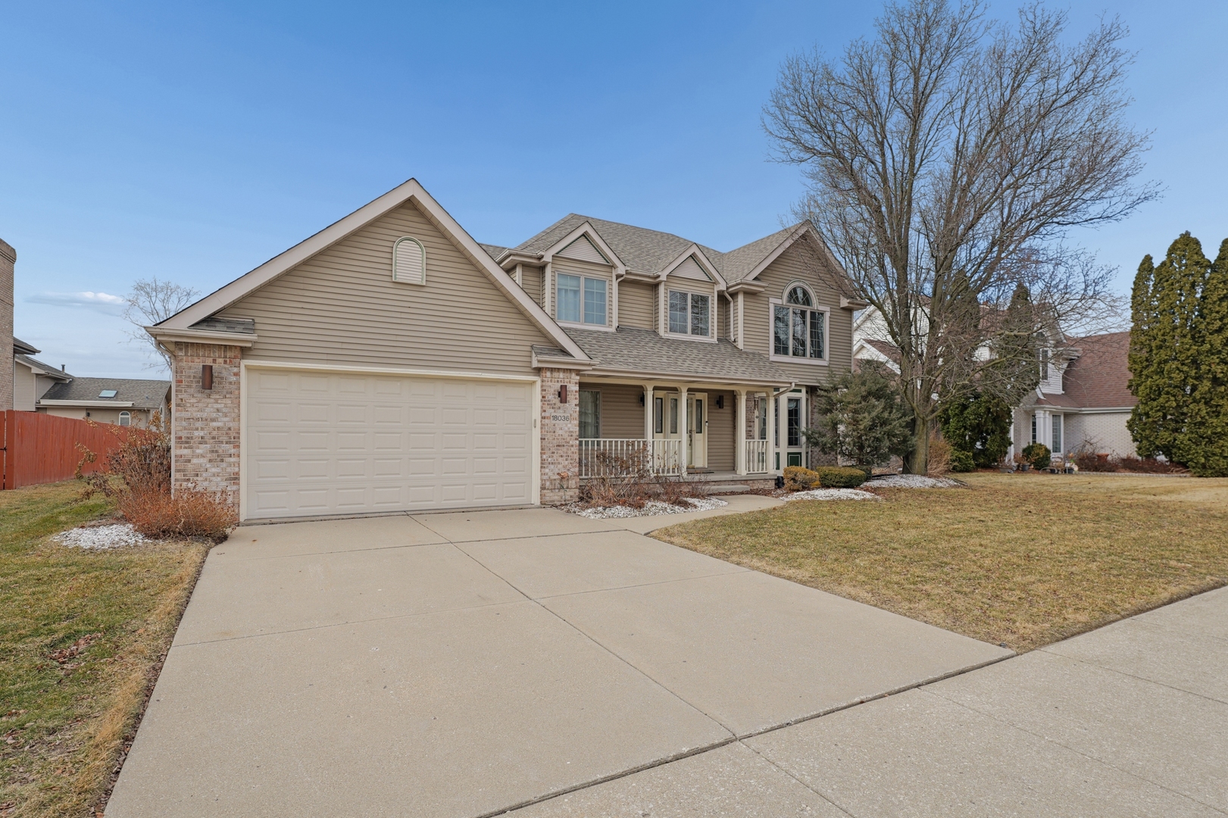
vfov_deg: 70.4
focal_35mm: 17
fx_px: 580
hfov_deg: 93.3
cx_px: 614
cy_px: 409
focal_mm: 17
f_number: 4
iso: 100
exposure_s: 1/640
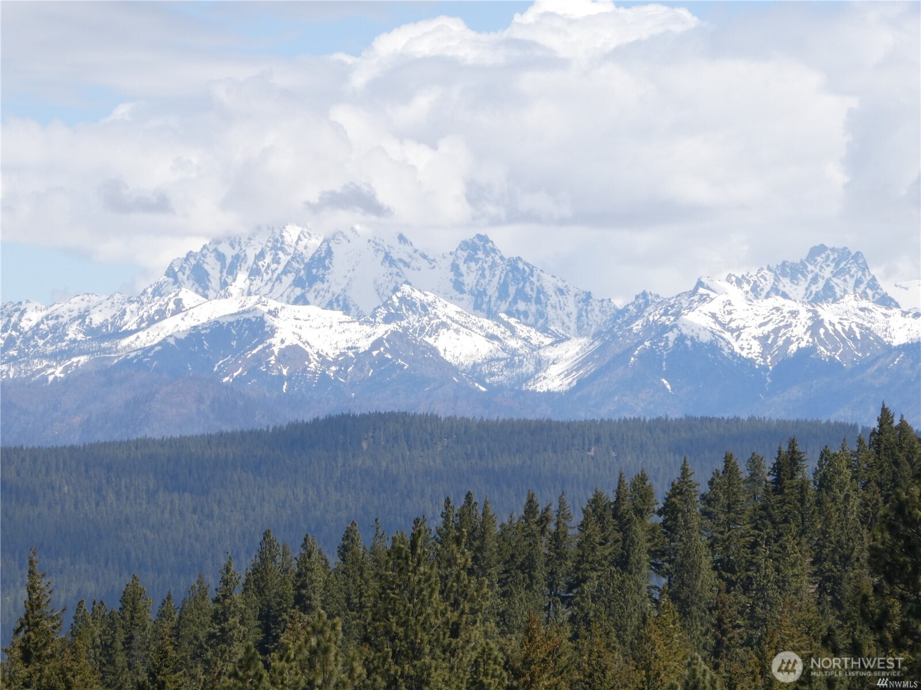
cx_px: 460
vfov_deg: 6.4
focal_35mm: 231
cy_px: 345
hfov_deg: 8.6
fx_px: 6146
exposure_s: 1/400
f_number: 5.6
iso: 80
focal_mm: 41.4
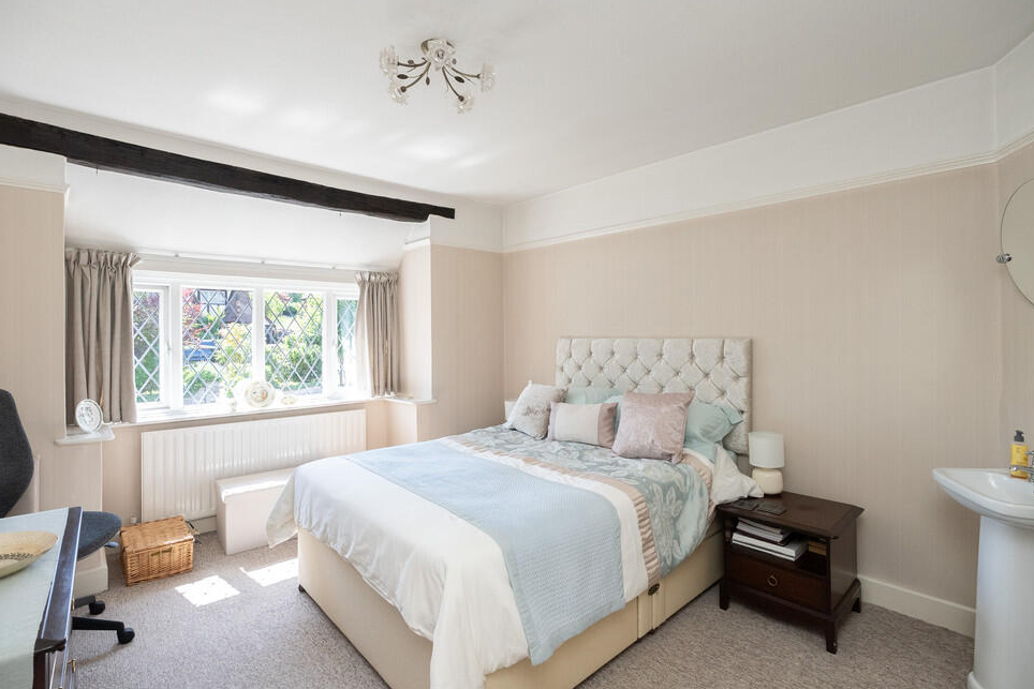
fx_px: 488
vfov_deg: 70.5
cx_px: 526
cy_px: 345
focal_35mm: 17
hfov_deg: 93.3
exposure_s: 1/250
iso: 1000
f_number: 7.1
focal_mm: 16
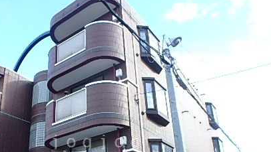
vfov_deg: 31.1
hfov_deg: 54.5
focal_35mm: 36
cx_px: 97
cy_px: 141
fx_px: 259
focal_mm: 3.7
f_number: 3.5
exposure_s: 1/250
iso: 125
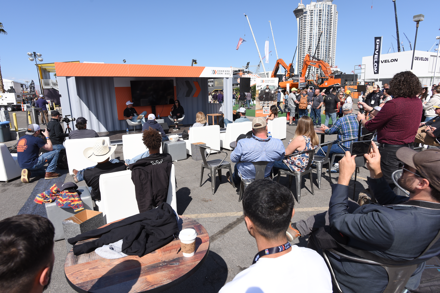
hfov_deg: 84.0
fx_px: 244
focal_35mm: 20
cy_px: 146
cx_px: 220
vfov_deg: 61.9
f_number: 8
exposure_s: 1/1000
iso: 250
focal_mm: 20
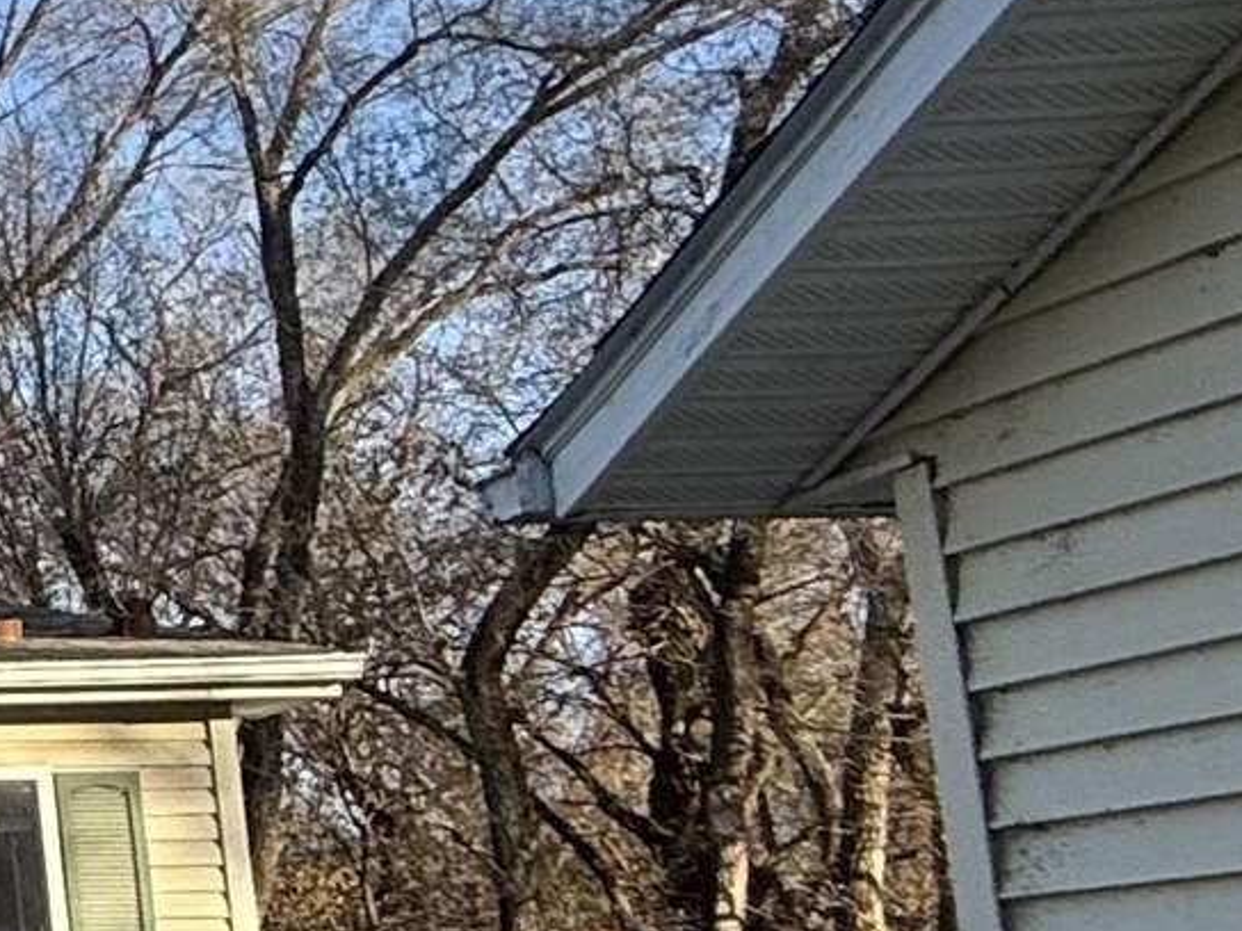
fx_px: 2834
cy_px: 662
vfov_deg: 18.6
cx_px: -1838
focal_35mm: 79
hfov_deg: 14.4
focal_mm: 2.22
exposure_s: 1/830
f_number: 2.2
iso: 50
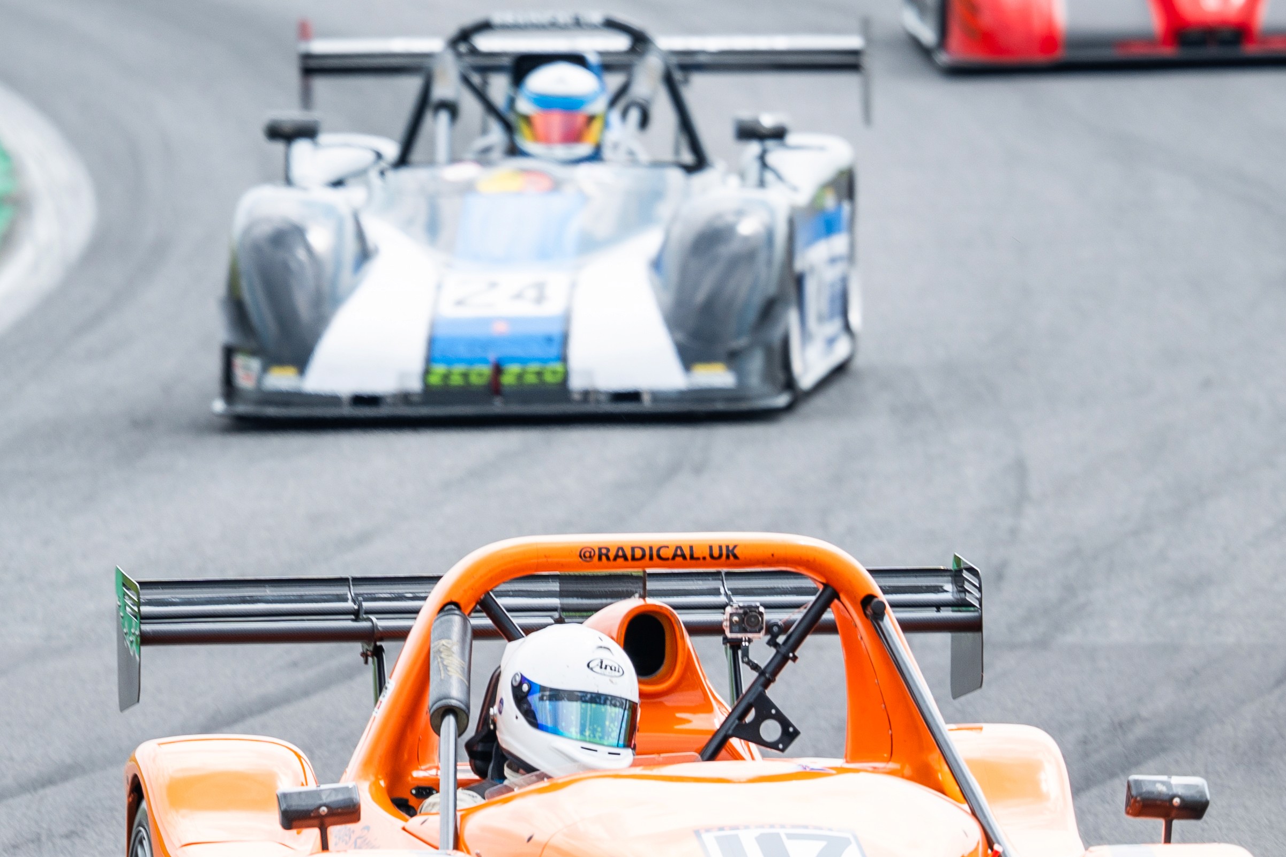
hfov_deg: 2.4
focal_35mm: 864
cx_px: 848
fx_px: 30862
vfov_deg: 1.6
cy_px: 634
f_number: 4
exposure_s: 1/500
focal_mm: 300
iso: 125
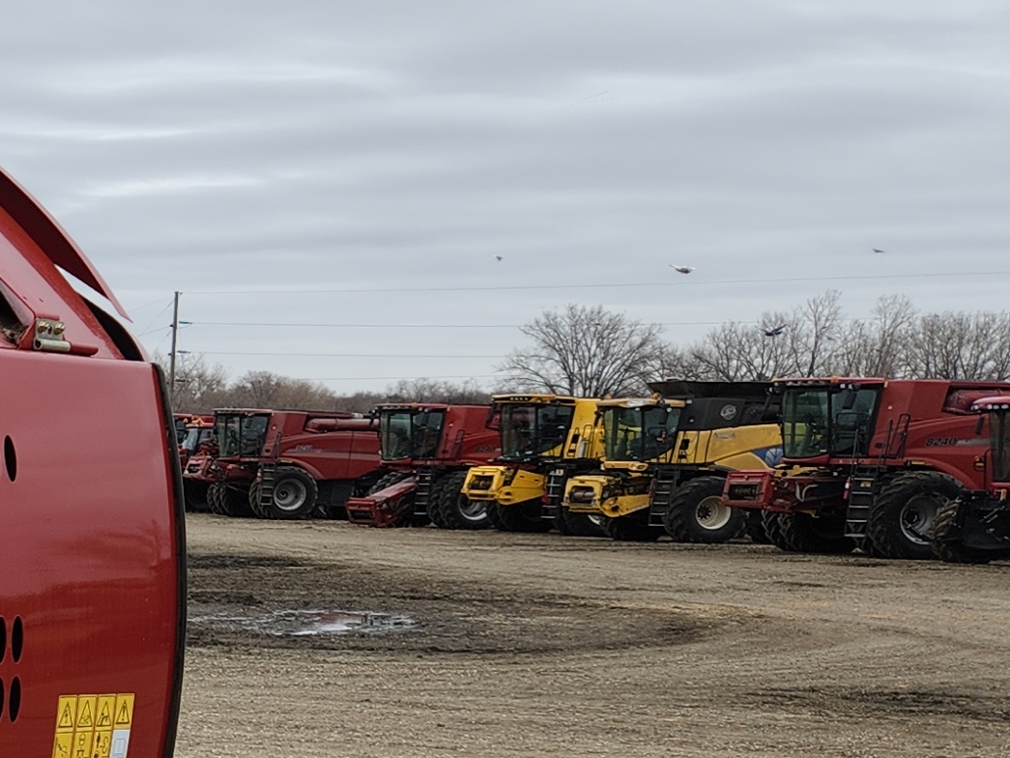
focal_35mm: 88
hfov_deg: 17.9
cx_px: -787
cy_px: 951
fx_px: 2568
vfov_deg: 16.0
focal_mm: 5.4
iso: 20
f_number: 1.8
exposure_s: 1/499
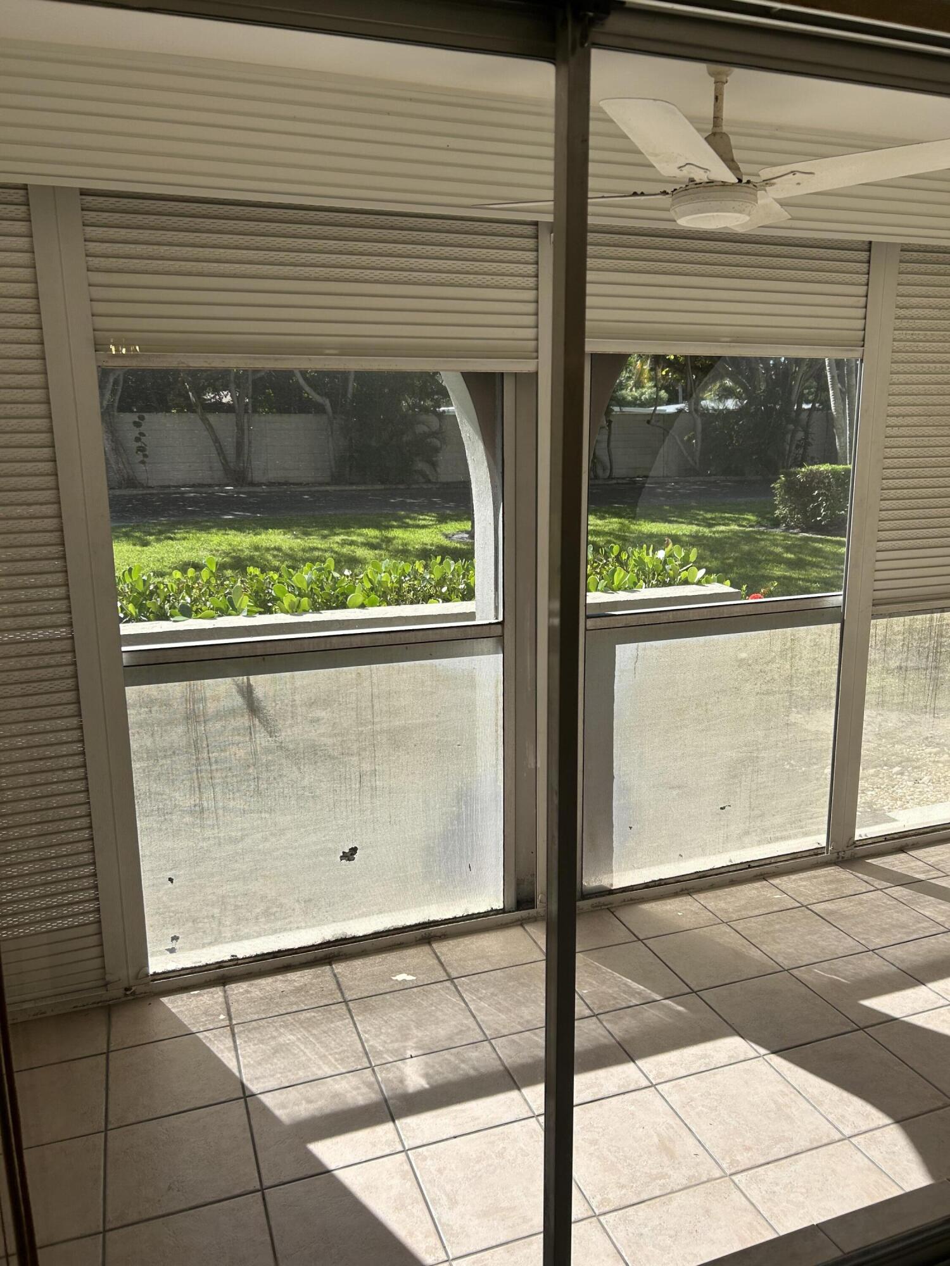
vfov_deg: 67.3
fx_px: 951
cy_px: 633
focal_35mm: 26
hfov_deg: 53.1
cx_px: 475
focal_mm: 5.7
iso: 50
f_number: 1.5
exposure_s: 1/1724
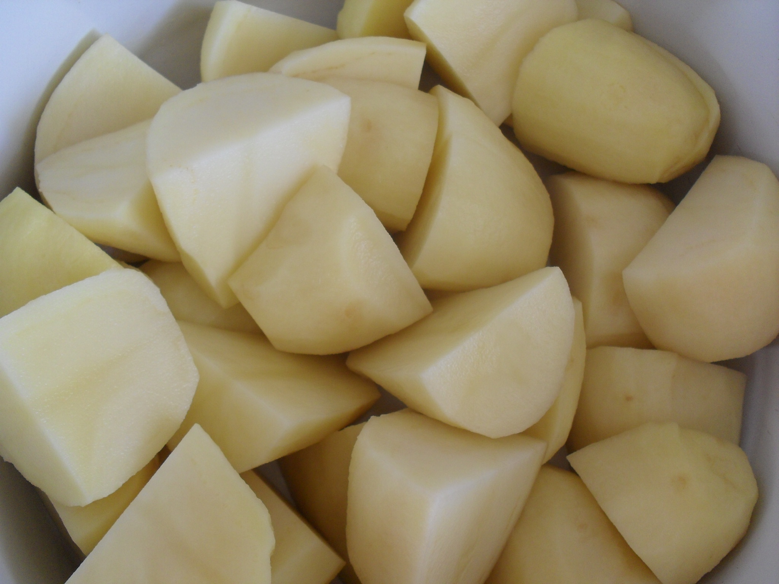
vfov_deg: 37.7
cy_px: 292
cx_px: 390
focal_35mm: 38
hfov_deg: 49.0
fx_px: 855
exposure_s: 1/30
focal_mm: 6.3
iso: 100
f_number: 2.8
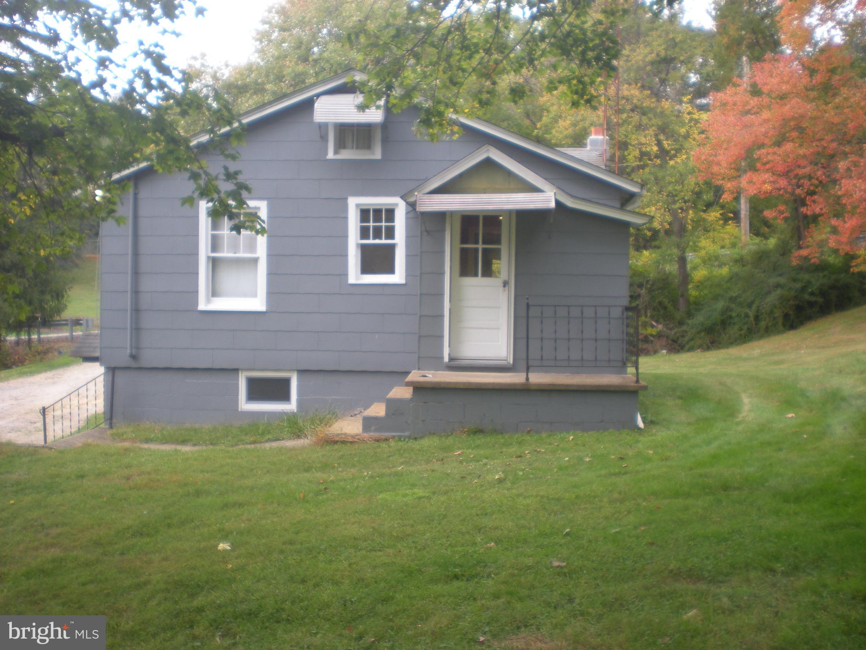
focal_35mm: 38
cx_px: 433
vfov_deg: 37.7
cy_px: 325
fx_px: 951
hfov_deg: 49.0
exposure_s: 1/72.3
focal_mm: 6.3
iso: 64
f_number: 3.1
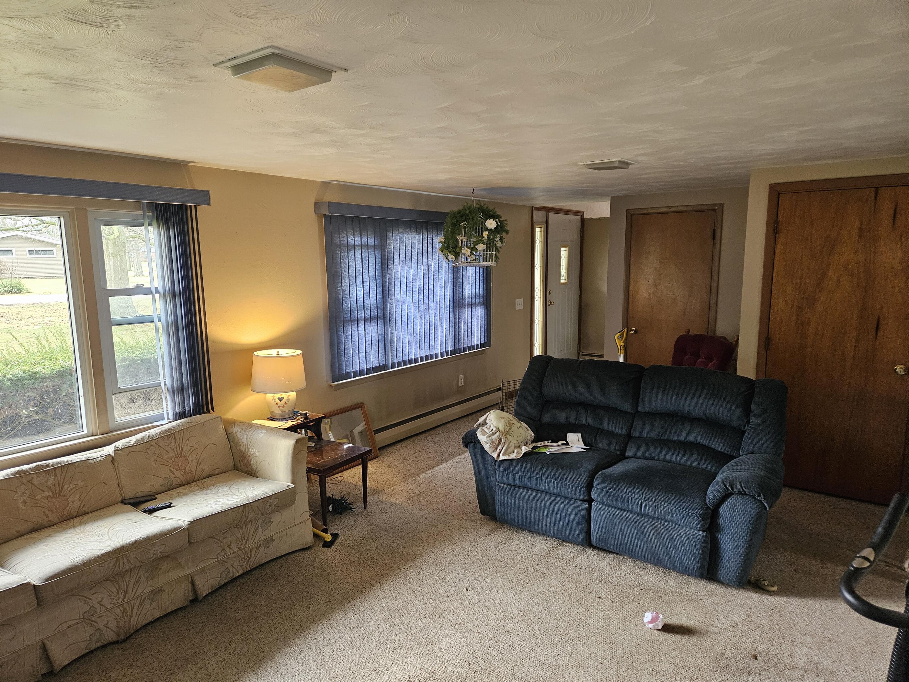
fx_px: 604
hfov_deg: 73.9
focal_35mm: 23
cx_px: 454
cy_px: 341
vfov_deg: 58.9
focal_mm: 5.4
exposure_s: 1/120
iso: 640
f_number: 1.8
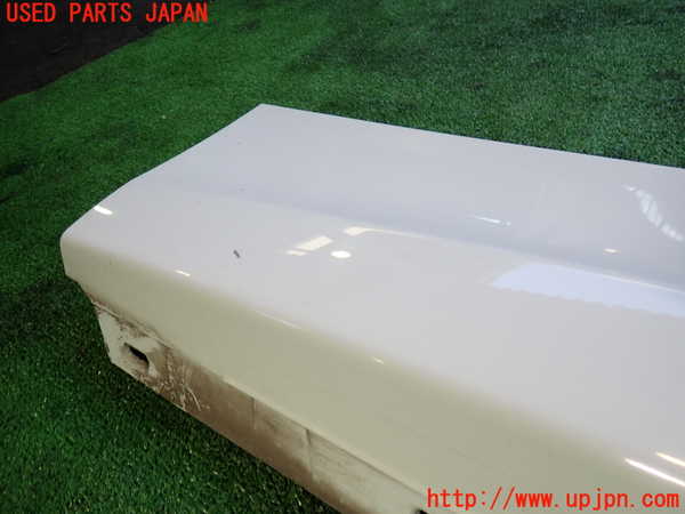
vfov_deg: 46.8
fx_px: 594
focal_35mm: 30
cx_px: 342
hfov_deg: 60.0
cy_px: 257
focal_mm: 5.4
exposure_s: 1/125
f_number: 2.3
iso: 125
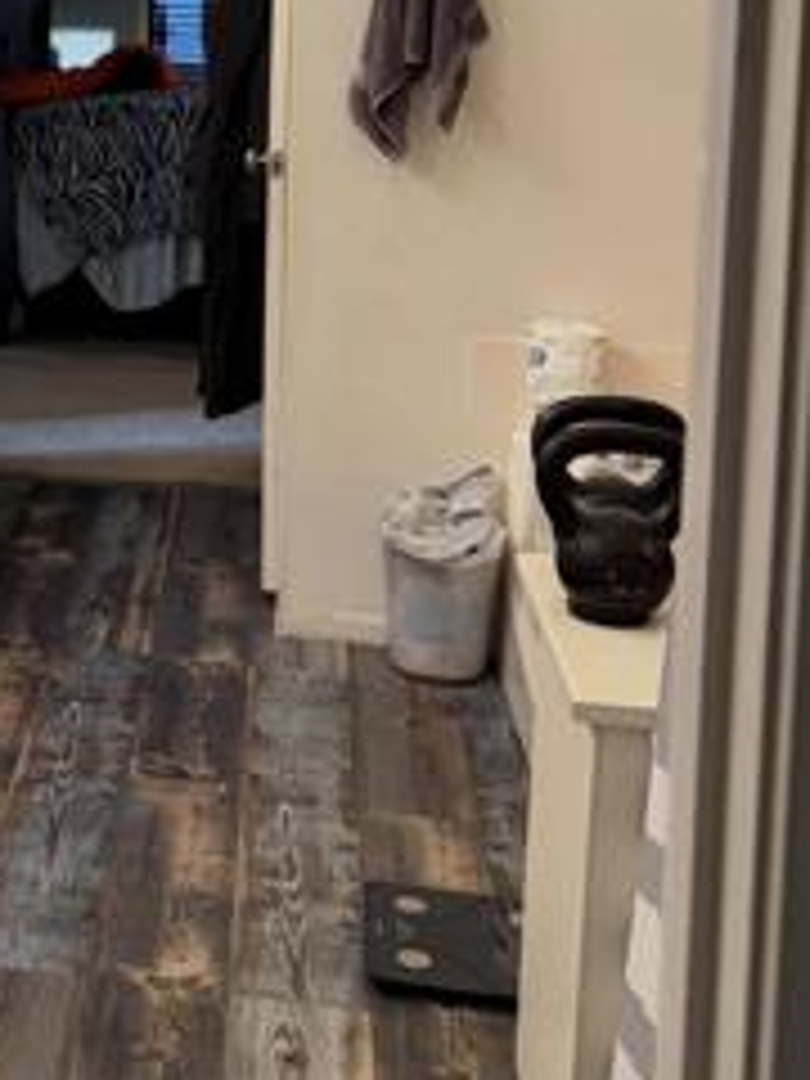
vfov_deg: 29.1
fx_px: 1997
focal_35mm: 64
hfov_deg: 21.3
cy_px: 126
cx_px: -171
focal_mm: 6.76
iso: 160
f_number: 1.78
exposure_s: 1/120
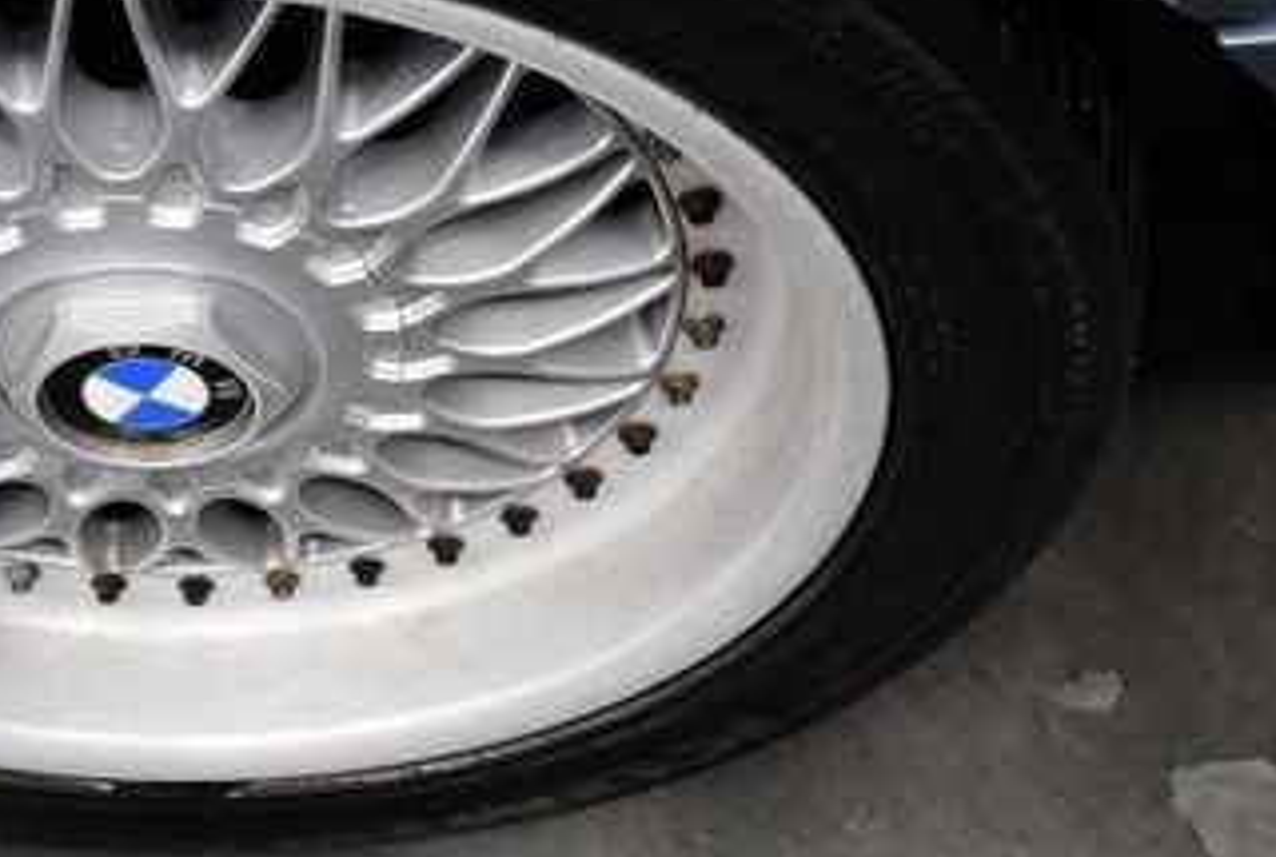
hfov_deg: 27.3
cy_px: 185
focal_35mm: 72
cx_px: 203
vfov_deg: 18.9
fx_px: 2558
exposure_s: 1/125
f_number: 3.5
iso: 900
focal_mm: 18
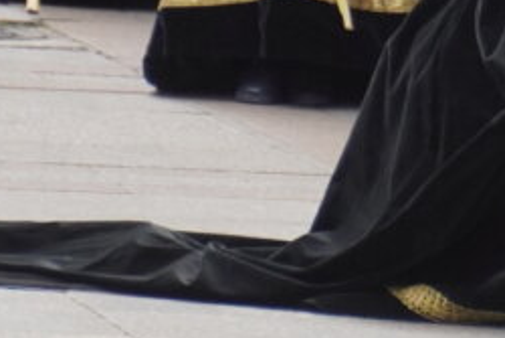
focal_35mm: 1610
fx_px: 22597
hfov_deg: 1.3
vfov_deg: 0.9
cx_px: 978
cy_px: -102
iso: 640
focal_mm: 210
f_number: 6.3
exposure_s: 1/400
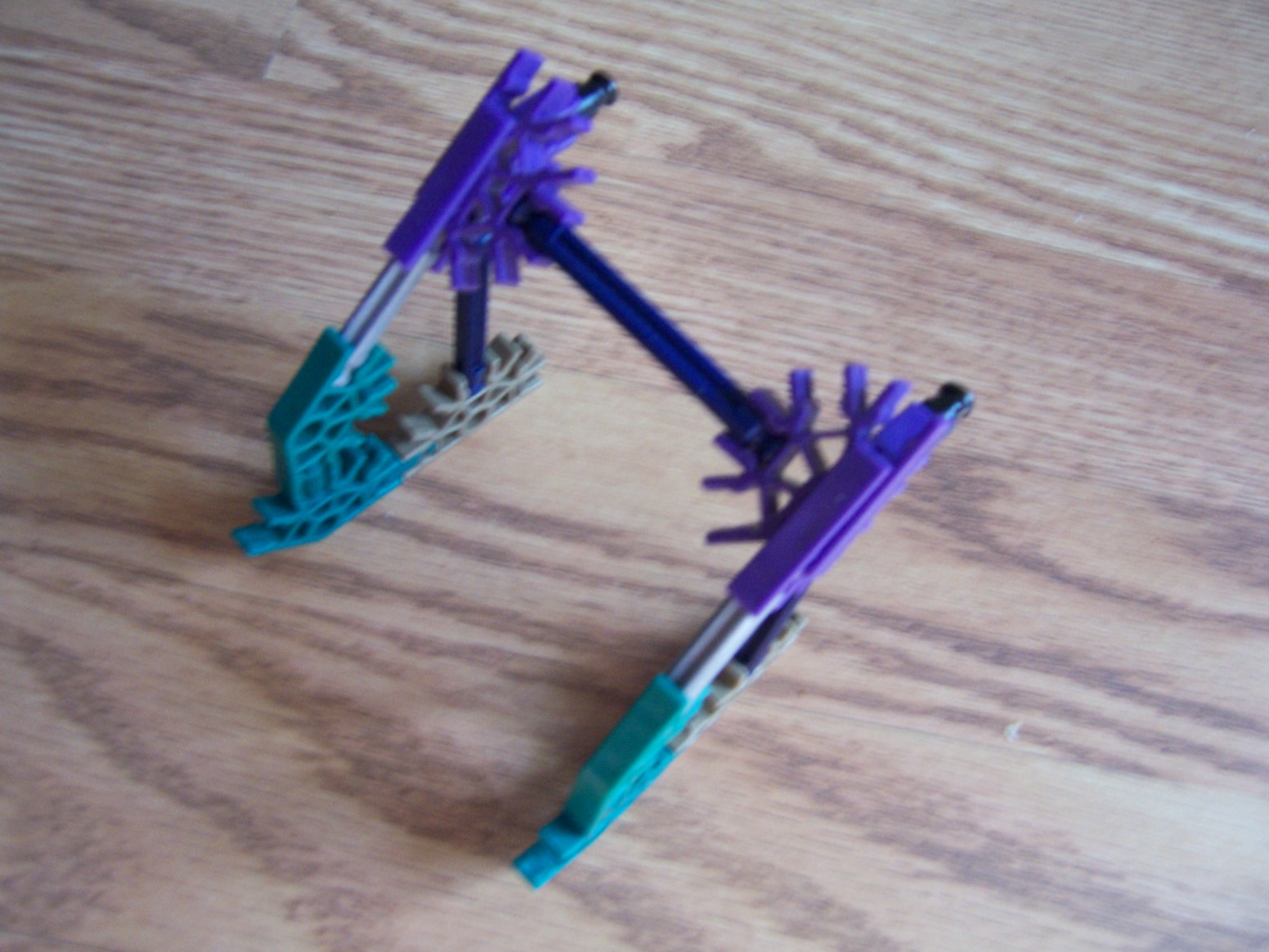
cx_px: 634
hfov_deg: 55.4
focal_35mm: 33
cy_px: 476
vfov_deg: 42.9
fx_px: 1210
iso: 140
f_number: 3.4
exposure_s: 1/10
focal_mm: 5.5
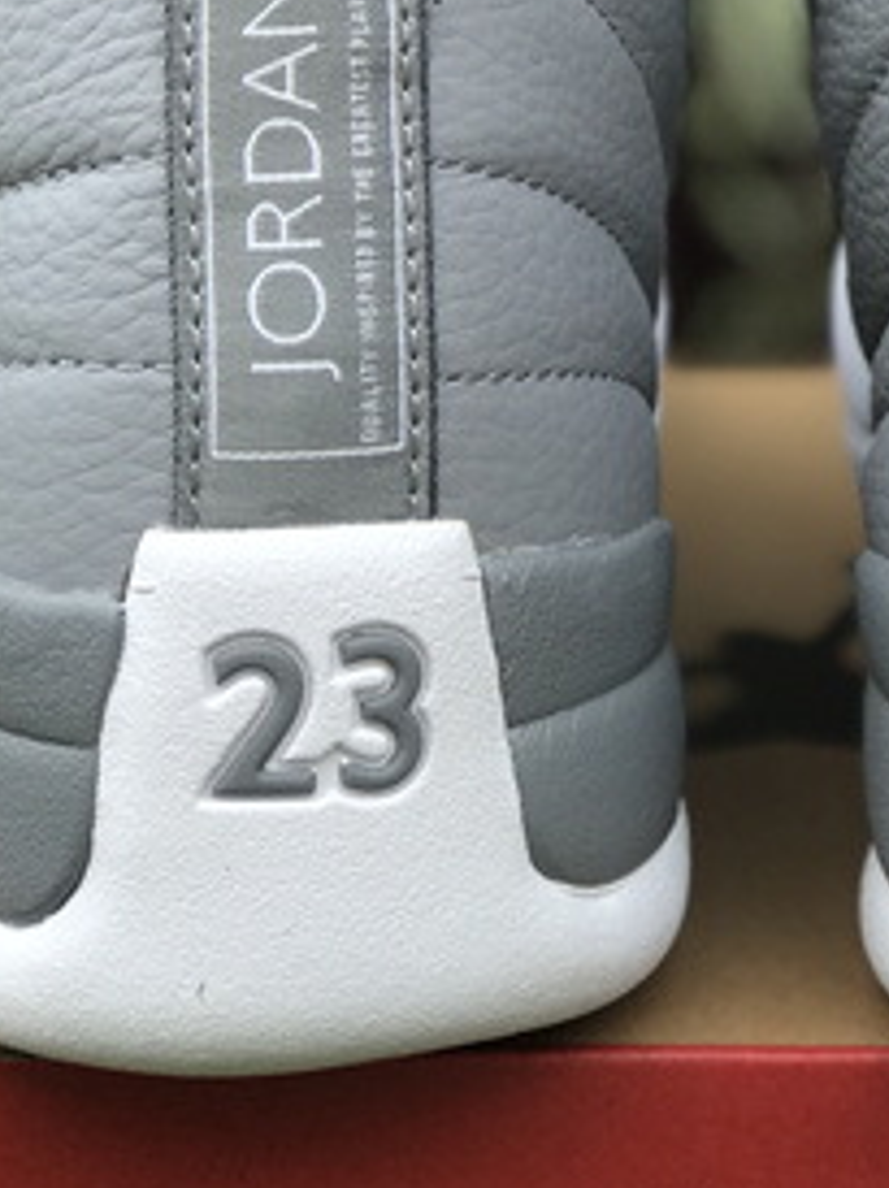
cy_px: 93
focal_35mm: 154
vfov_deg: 12.7
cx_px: 820
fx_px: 5282
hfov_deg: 9.6
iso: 20
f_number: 2.8
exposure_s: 1/159
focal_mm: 6.6
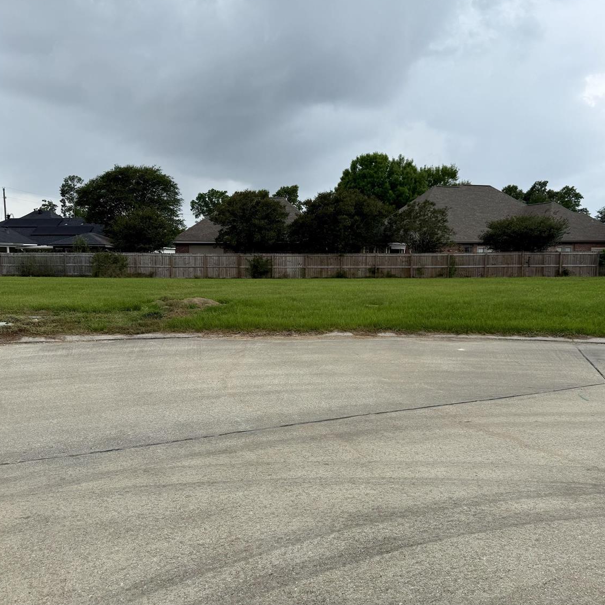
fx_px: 573
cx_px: 305
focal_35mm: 29
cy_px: 328
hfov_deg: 55.6
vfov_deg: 55.6
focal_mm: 6.76
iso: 80
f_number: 1.78
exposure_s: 1/2169
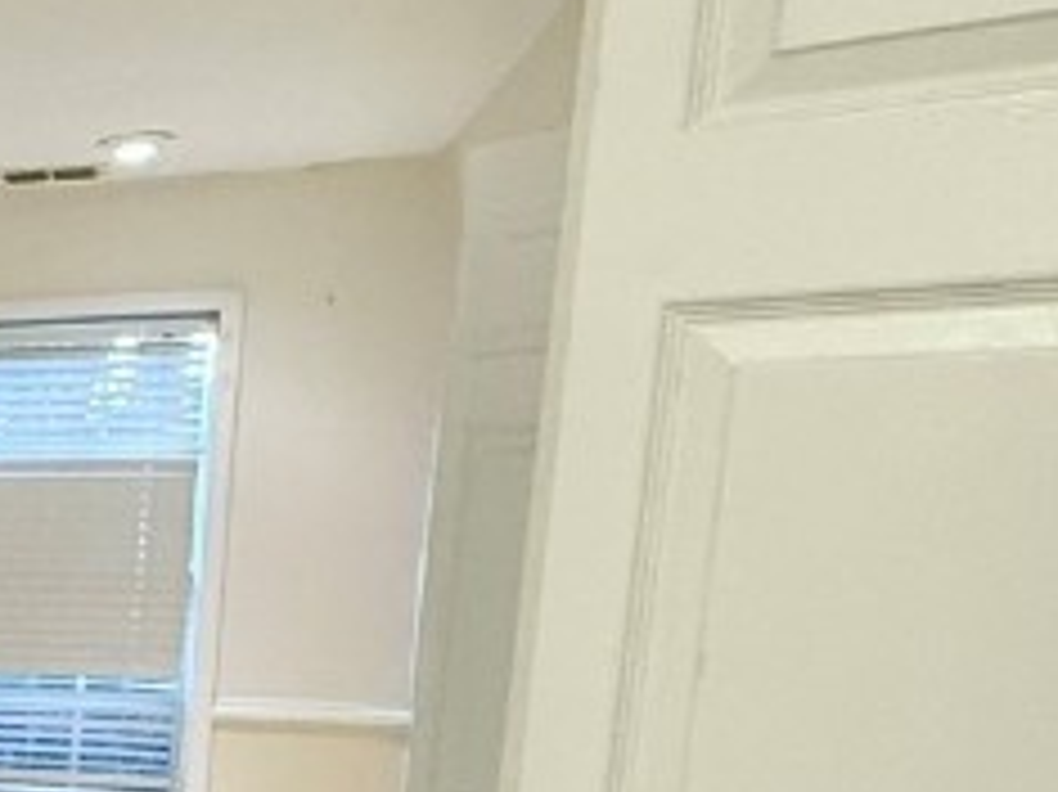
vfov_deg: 23.1
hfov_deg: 21.9
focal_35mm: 61
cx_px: -779
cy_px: 774
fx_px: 1863
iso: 400
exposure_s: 1/60
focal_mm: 2.22
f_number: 2.2
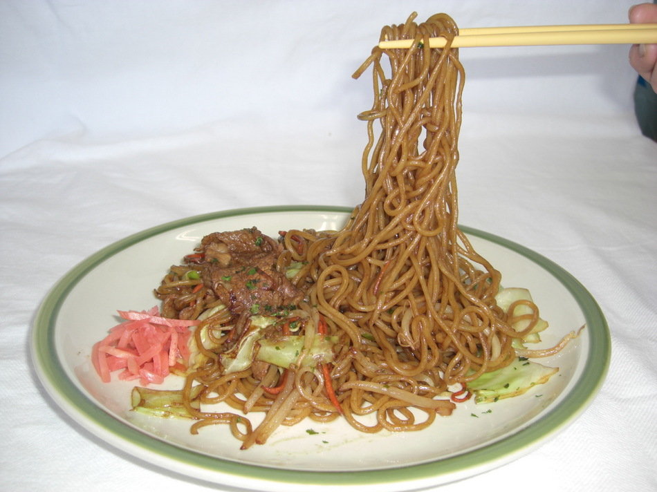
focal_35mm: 38
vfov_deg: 37.7
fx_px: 721
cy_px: 246
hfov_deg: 49.0
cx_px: 328
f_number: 2.8
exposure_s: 1/60
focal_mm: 7.9
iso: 80
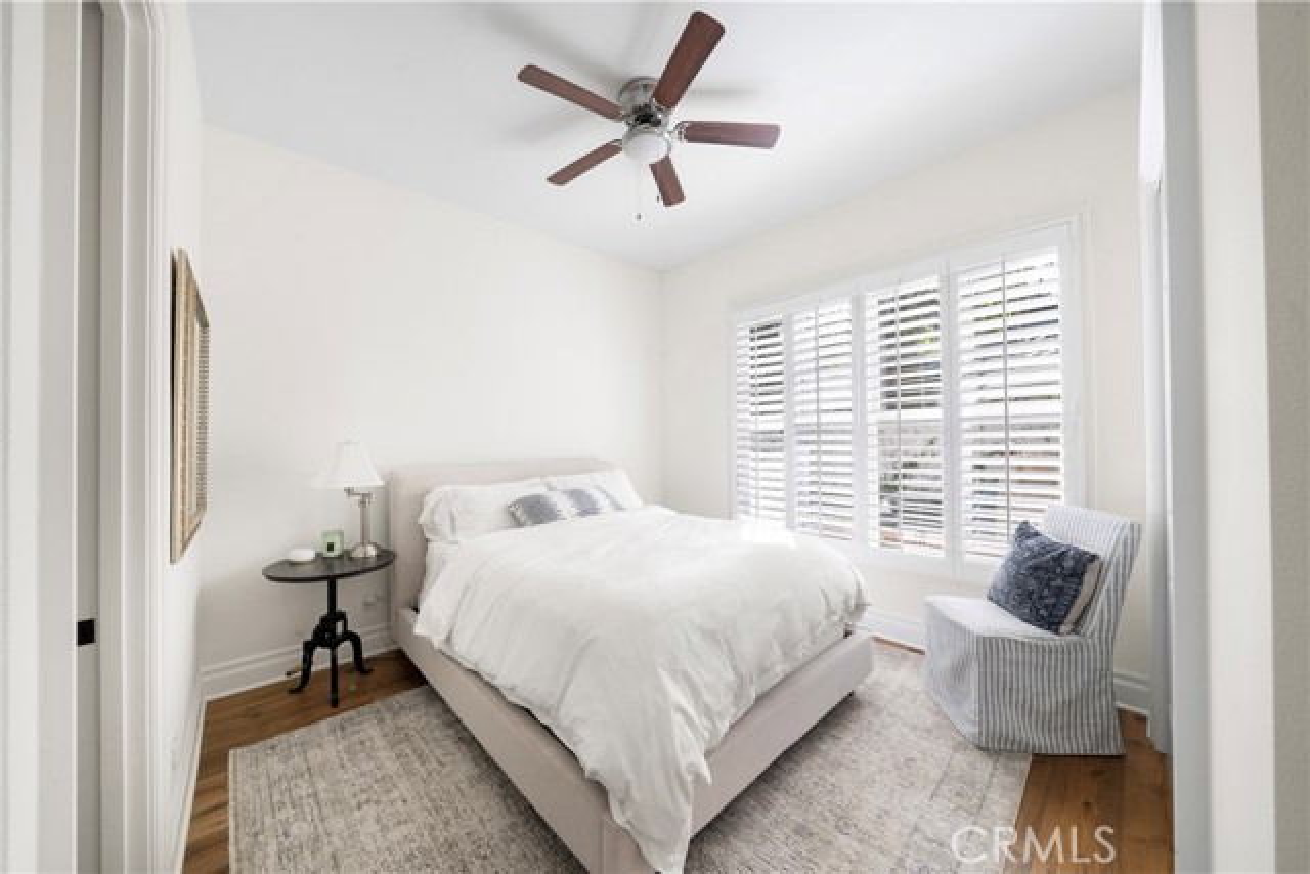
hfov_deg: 112.6
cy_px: 437
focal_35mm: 12
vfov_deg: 90.0
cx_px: 655
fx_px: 437
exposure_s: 1/40
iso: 640
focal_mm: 12
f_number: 11
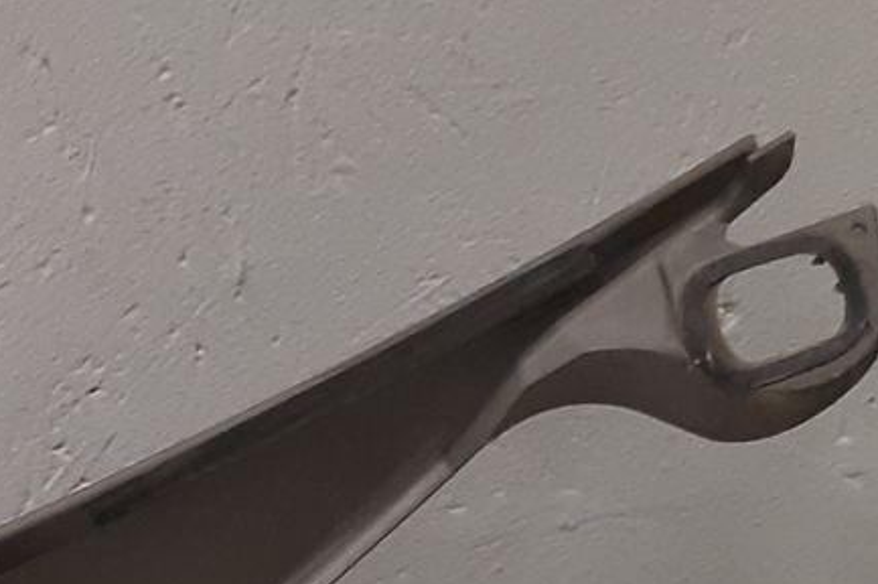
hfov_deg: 13.5
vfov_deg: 10.1
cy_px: 1065
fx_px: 3119
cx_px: -921
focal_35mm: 128
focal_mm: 3.93
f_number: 1.7
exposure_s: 1/50
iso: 125
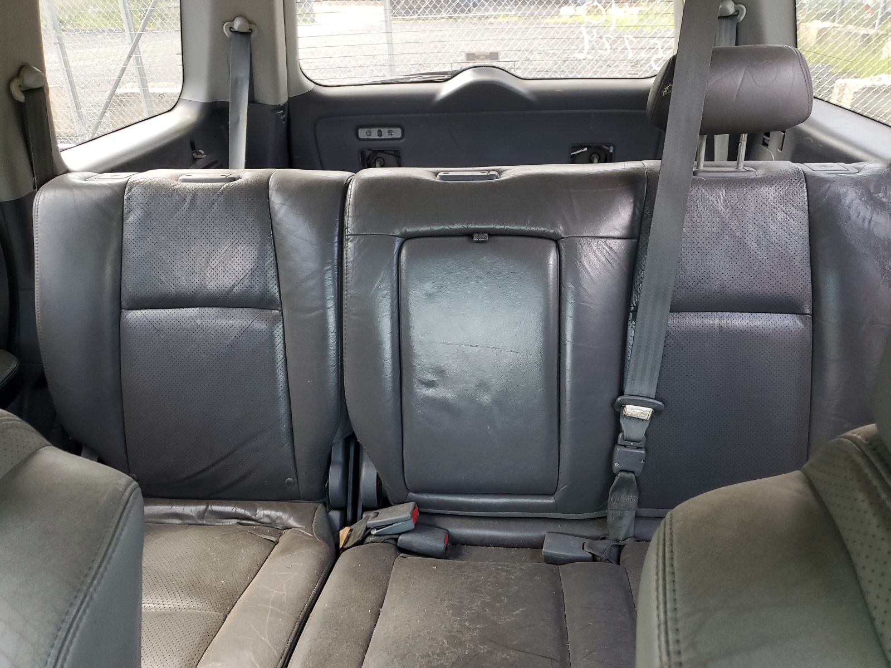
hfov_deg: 67.3
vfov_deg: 53.1
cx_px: 446
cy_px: 334
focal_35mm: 26
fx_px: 669
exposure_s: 1/120
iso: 82
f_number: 1.5
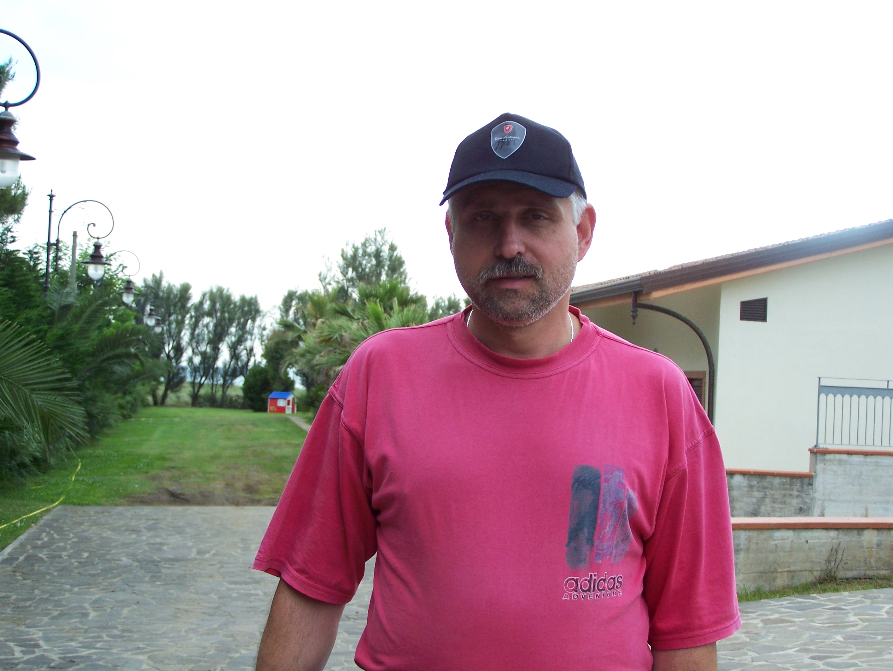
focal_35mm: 59
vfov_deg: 24.8
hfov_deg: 32.7
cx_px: 446
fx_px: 1523
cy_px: 336
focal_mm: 9.8
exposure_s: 1/400
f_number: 3.1
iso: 100
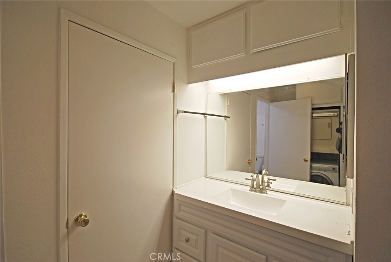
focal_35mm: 17
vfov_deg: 69.8
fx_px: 188
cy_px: 131
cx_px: 196
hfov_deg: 92.4
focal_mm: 11.5
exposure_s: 1/100
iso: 200
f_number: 5
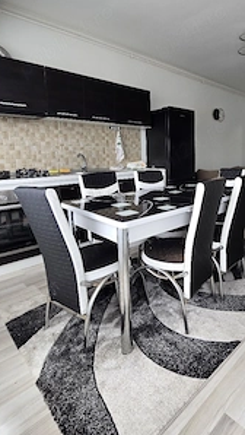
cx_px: 209
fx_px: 219
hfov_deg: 53.0
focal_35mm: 19
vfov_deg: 88.3
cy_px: 172
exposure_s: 1/50.3
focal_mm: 2.2
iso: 80
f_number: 2.2
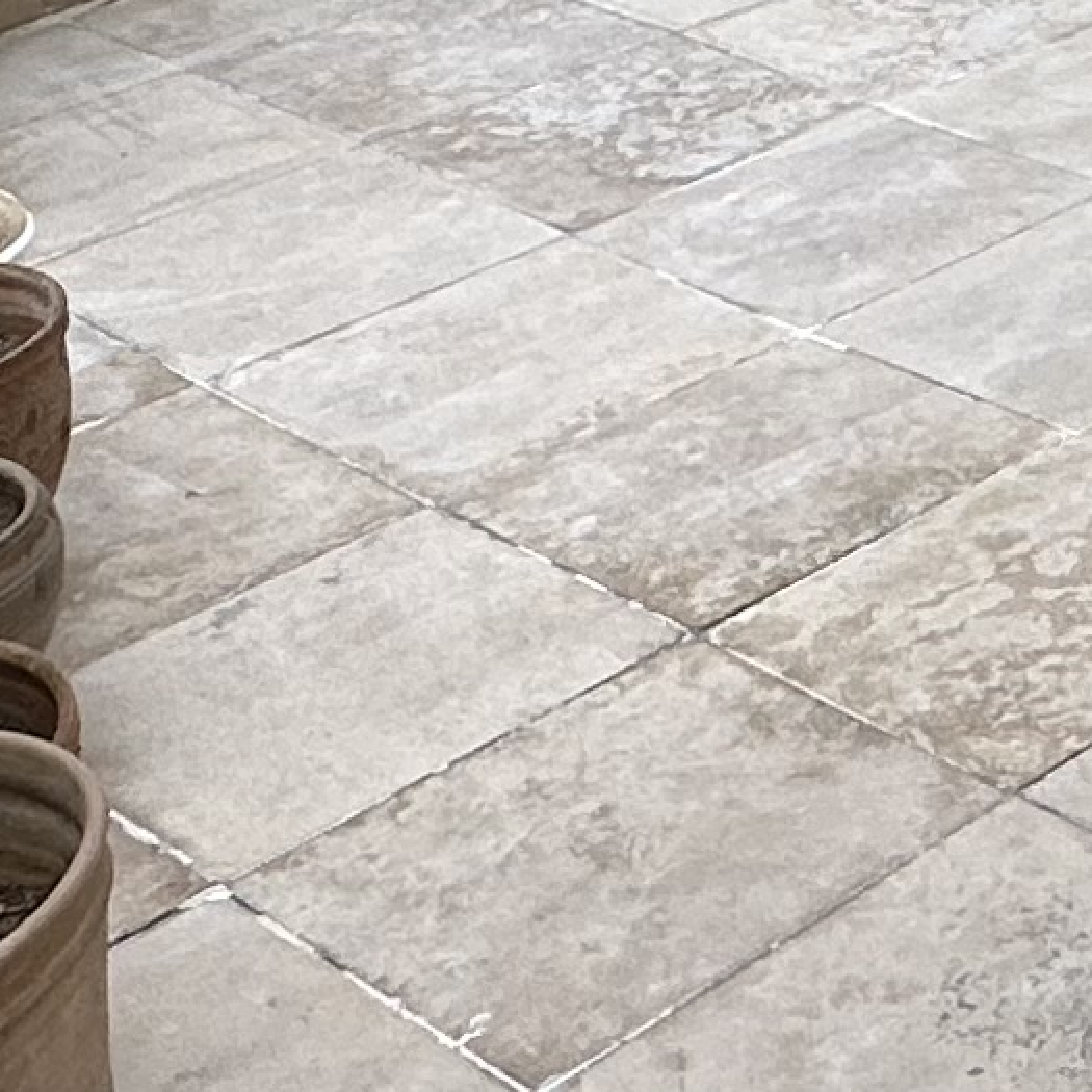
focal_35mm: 95
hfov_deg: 16.0
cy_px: -896
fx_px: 3391
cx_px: 1849
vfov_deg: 15.6
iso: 40
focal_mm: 2.22
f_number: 2.2
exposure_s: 1/249
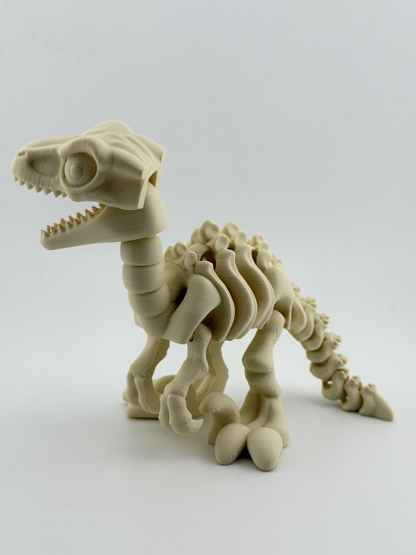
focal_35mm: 48
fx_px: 769
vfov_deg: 39.7
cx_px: 208
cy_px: 278
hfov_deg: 30.3
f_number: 1.78
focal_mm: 6.76
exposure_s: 1/2146
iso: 64
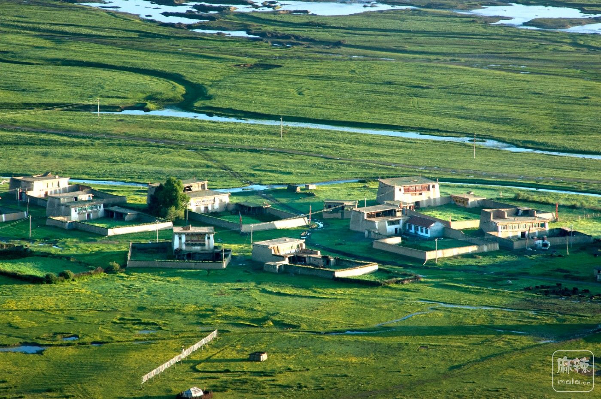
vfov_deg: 6.8
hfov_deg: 10.2
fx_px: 3377
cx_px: 300
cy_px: 200
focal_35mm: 202
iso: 360
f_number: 16
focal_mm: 135
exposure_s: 1/30
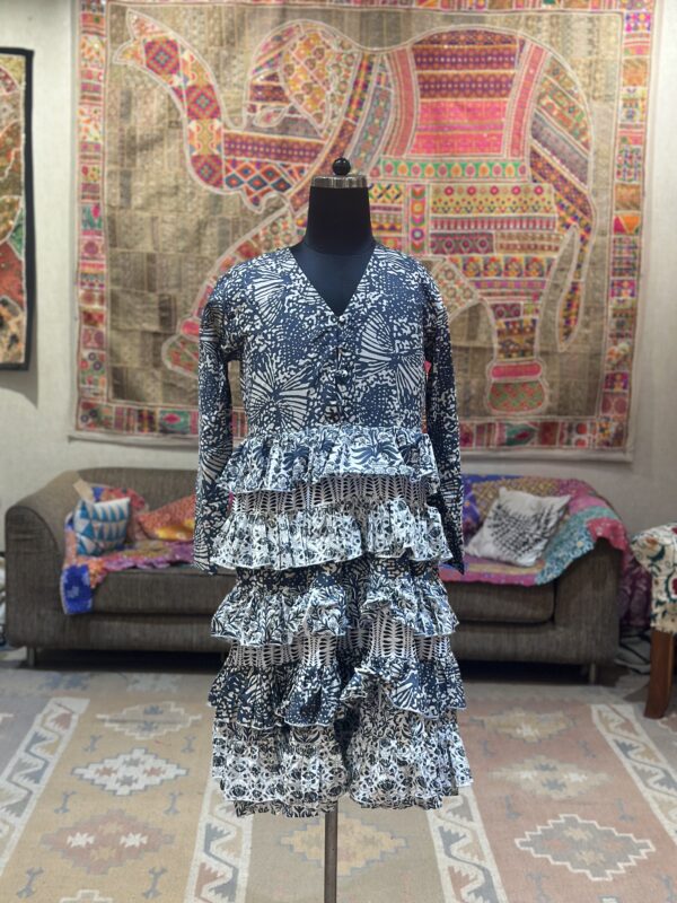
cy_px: 452
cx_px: 338
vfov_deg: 39.7
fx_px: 1252
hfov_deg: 30.3
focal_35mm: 48
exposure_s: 1/100
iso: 125
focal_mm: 6.86
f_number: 1.78
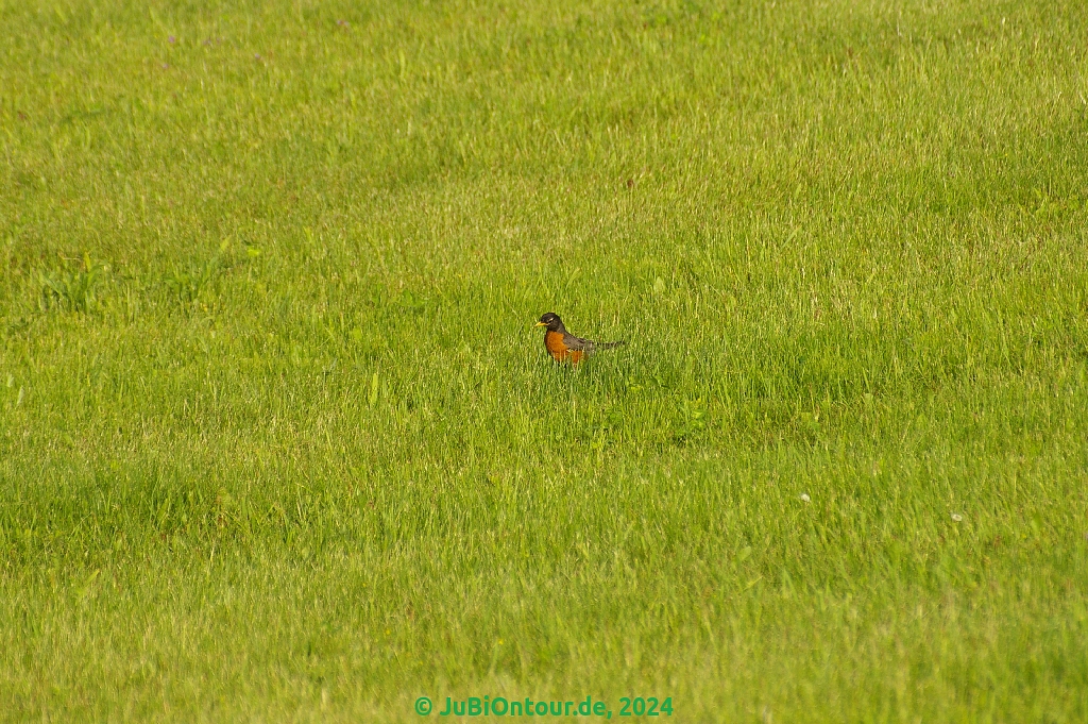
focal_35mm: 315
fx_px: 9512
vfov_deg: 4.4
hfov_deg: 6.5
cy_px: 362
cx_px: 544
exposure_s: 1/250
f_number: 8
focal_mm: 210
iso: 200
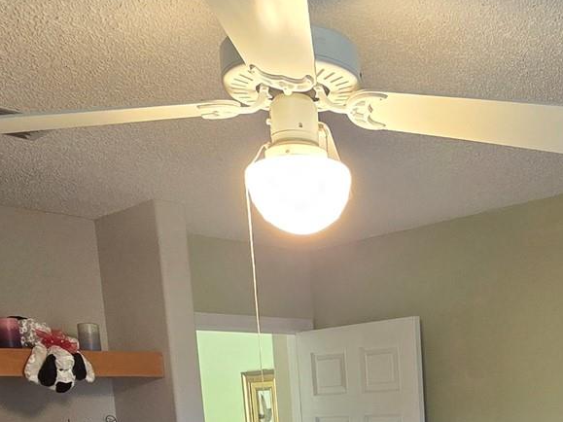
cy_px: 542
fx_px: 748
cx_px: 466
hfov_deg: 39.3
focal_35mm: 46
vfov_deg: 26.8
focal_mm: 2.2
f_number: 2.2
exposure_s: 1/60
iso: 320
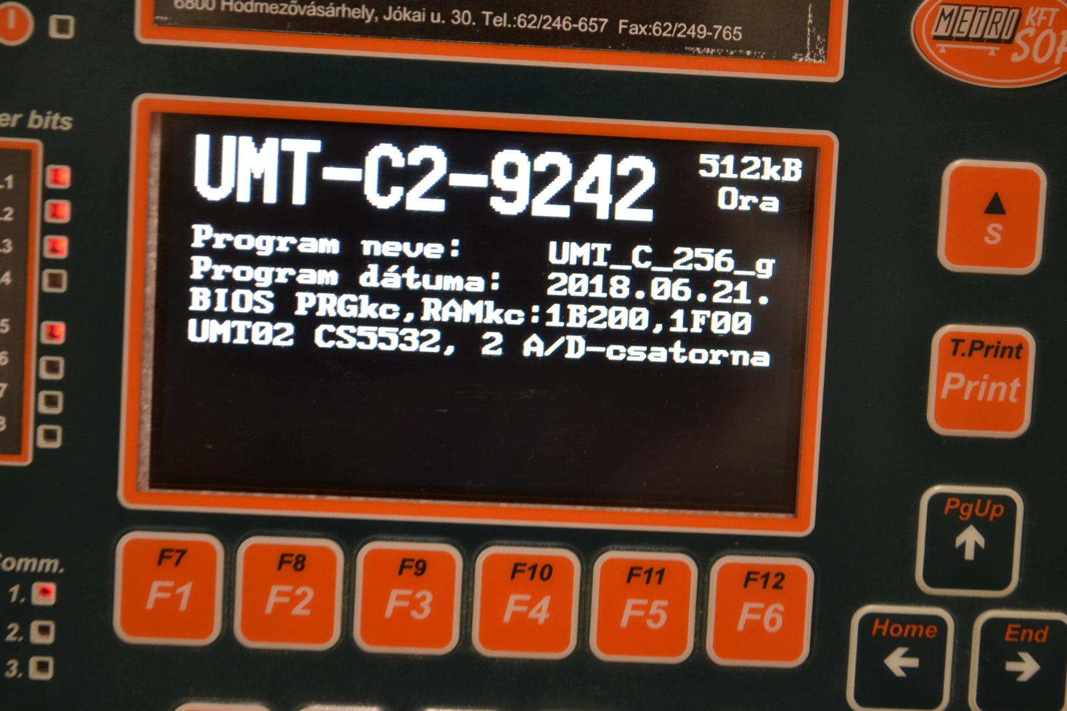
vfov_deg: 18.9
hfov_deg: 28.1
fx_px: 2134
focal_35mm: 72
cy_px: 356
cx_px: 534
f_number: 5.3
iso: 800
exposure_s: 1/15
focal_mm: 48
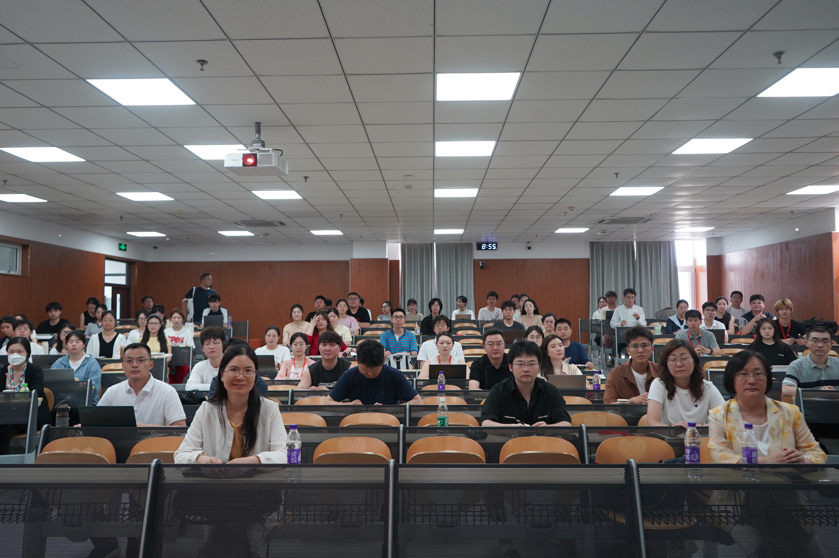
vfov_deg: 46.3
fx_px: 652
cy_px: 279
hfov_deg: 65.5
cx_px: 420
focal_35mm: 28
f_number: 4
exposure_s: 1/160
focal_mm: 28
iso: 1250
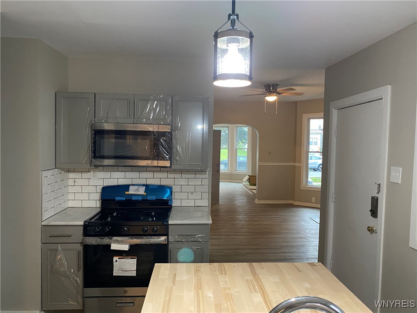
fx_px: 313
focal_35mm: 26
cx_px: 208
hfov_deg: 67.3
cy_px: 156
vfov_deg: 53.1
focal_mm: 4.25
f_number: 1.8
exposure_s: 1/40
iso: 320
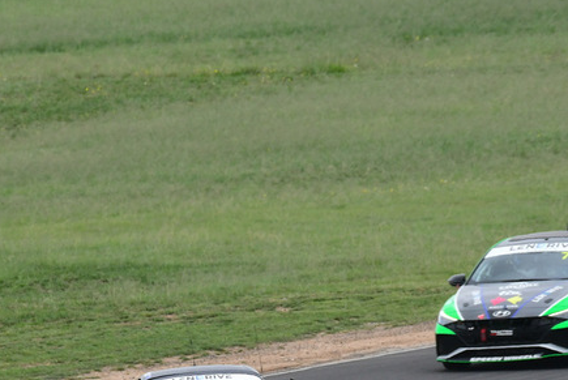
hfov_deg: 1.5
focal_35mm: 1378
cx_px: 256
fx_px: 21763
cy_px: 342
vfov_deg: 1.0
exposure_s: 1/640
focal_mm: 500
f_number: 11
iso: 800
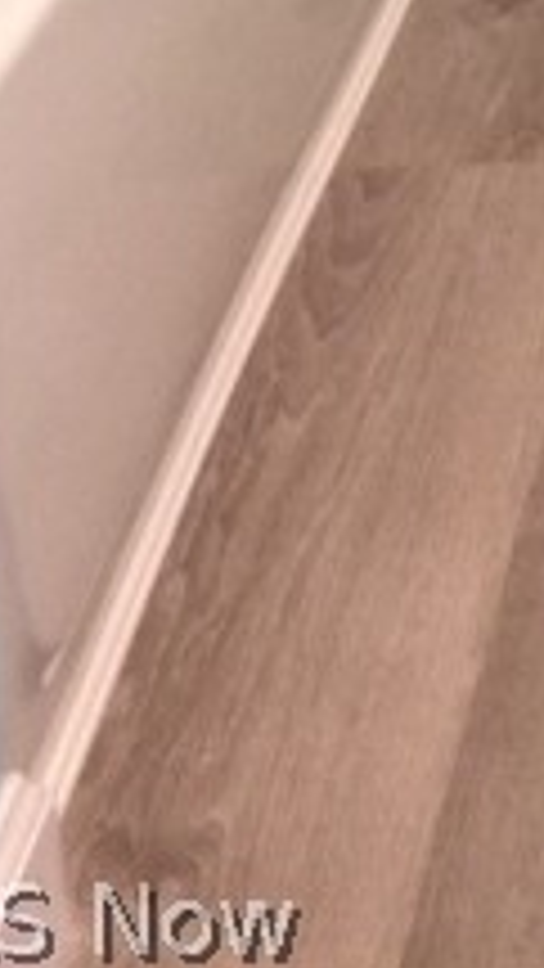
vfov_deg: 16.2
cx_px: 1124
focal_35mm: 113
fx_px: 2897
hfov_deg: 9.9
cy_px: -734
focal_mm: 4.15
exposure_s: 1/30
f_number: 2.2
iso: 200
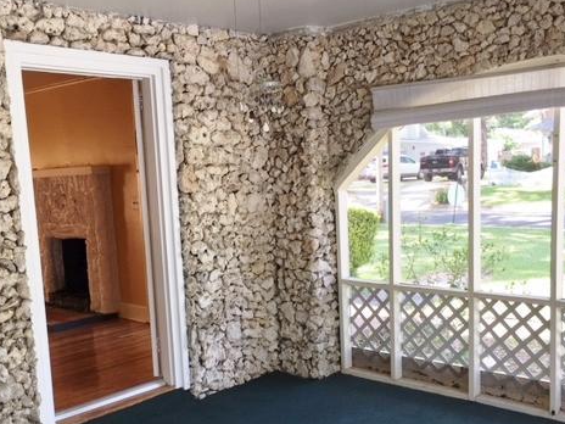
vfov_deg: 35.8
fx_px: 653
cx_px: 279
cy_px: 260
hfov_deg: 46.8
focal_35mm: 40
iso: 32
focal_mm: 4.15
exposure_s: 1/60
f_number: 2.2
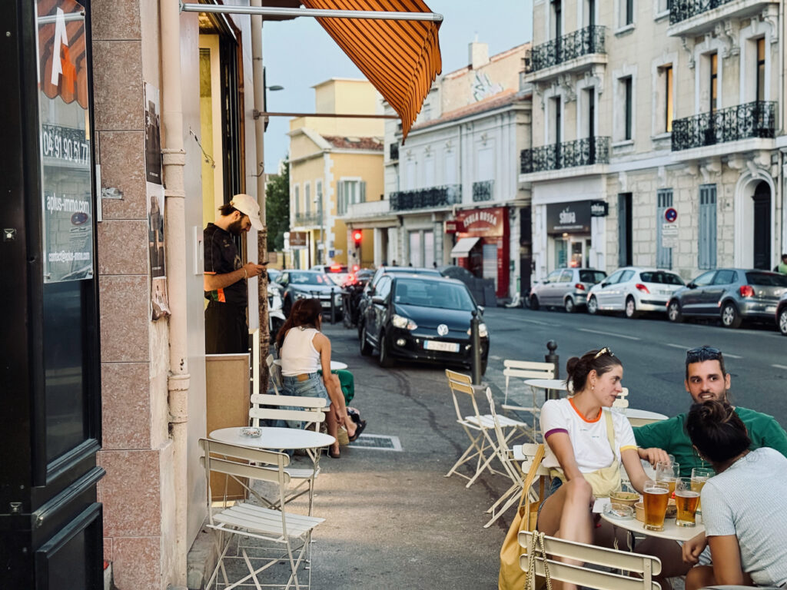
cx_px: 394
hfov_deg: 39.7
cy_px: 295
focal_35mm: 48
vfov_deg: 30.3
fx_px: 1091
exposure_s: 1/25
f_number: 1.78
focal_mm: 6.76
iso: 500
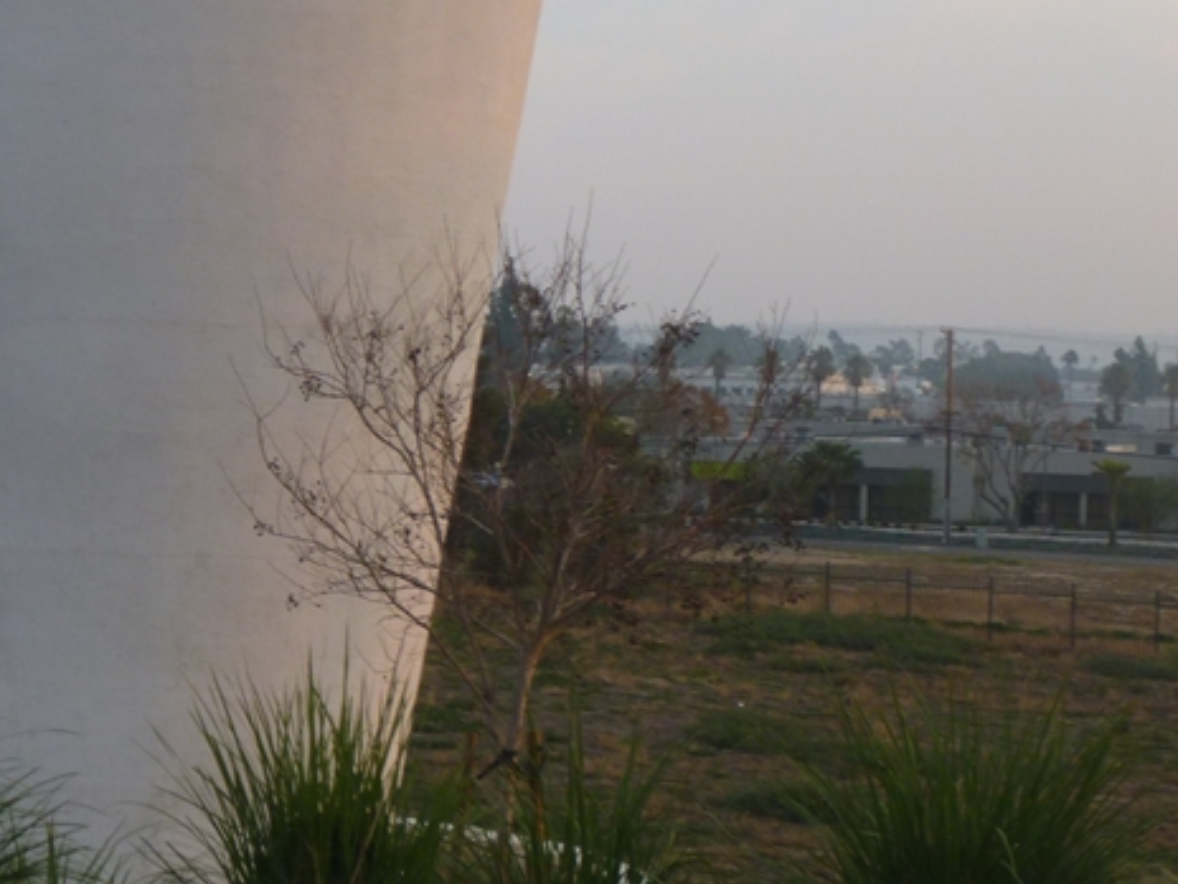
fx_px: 3607
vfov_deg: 13.9
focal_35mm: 106
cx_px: 56
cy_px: 315
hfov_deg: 18.2
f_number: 4
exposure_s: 1/60
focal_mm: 8.6
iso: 100
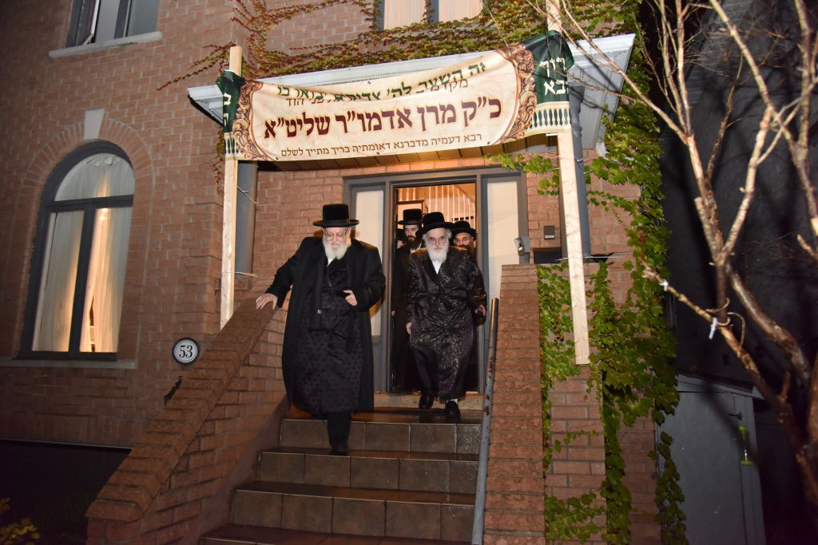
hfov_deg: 73.7
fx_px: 545
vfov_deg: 53.1
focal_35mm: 24
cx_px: 409
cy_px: 272
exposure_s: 1/100
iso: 2500
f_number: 4
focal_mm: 24
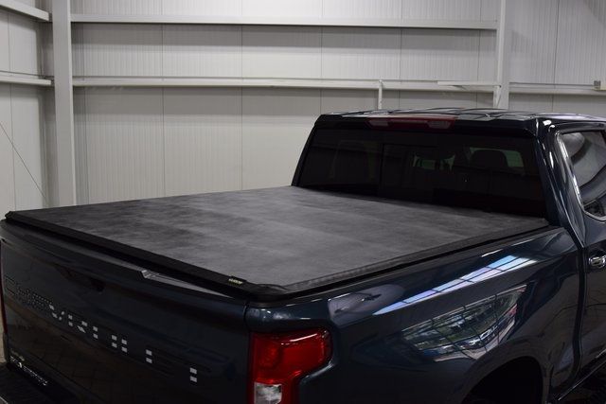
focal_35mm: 36
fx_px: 606
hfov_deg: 53.1
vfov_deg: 36.9
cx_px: 303
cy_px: 202
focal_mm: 24
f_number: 7.1
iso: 400
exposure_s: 1/30
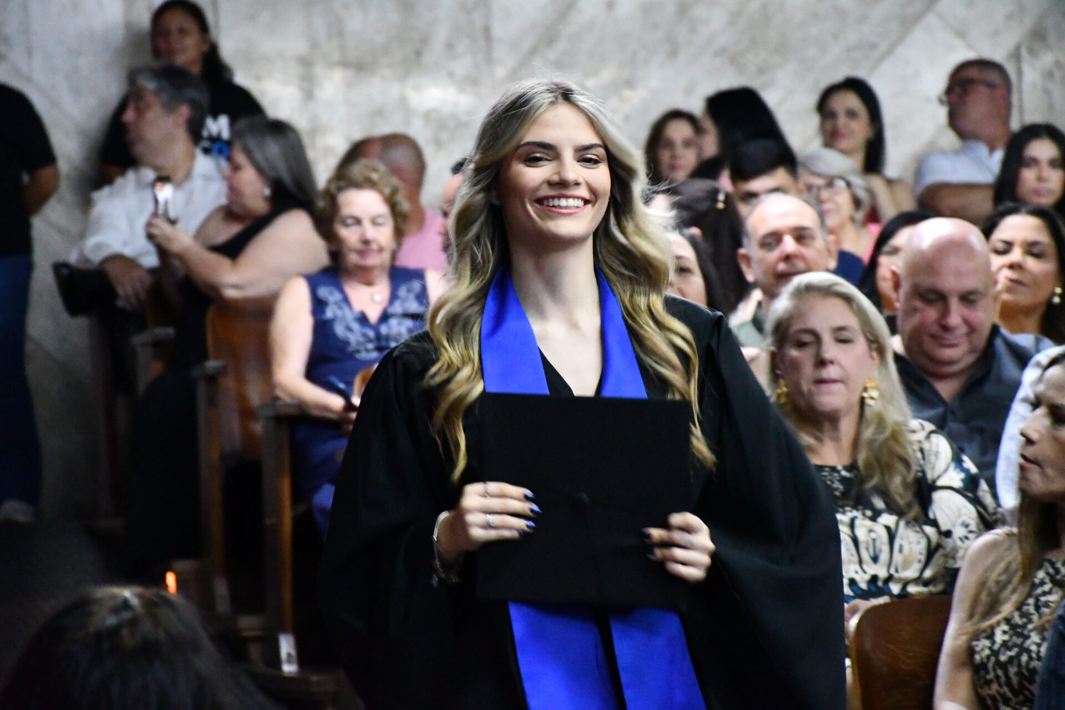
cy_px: 355
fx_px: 4437
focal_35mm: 150
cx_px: 532
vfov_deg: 9.1
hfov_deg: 13.7
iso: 12800
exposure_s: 1/60
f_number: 5.6
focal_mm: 100
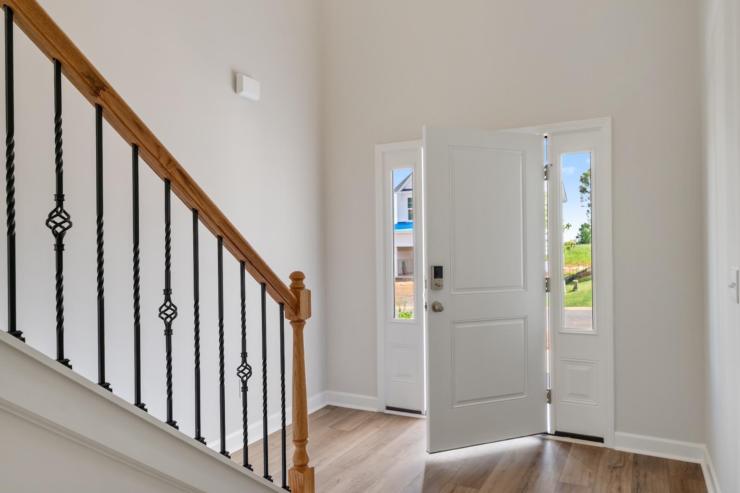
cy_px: 248
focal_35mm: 25
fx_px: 514
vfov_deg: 51.3
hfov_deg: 71.5
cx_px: 371
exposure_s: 1/60
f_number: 5.6
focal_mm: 24
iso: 400
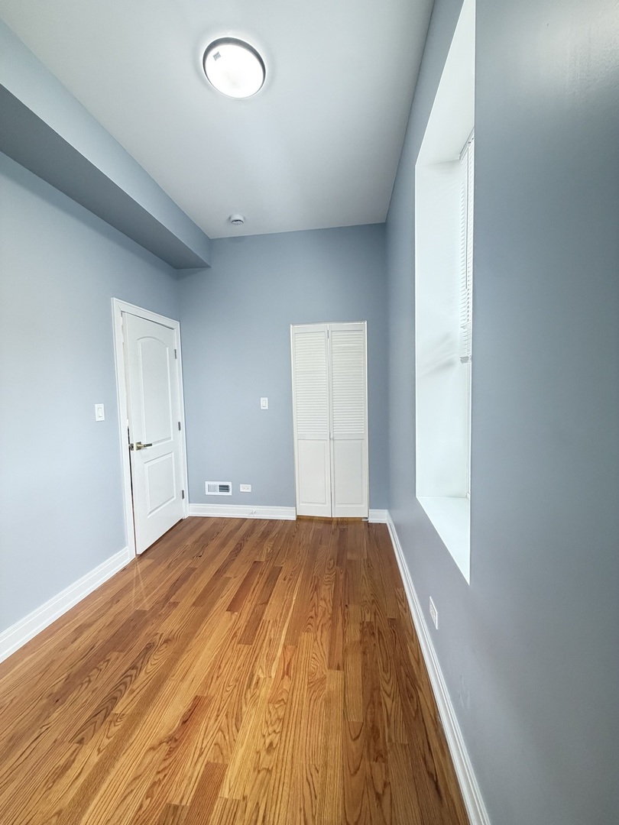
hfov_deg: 85.7
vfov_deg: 102.1
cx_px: 310
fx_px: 334
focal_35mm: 14
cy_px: 412
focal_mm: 2.22
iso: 320
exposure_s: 1/60
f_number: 2.2
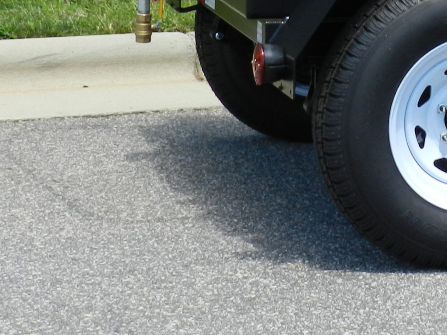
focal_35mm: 159
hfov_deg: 12.1
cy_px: -90
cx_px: 585
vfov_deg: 9.2
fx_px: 2053
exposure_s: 1/500
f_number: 4.4
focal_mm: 9.4
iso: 160
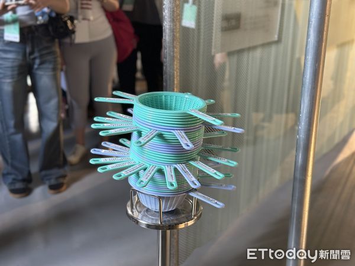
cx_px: 178
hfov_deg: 39.7
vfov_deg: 30.3
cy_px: 133
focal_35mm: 48
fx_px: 492
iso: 400
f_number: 1.78
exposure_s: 1/55
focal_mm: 6.86
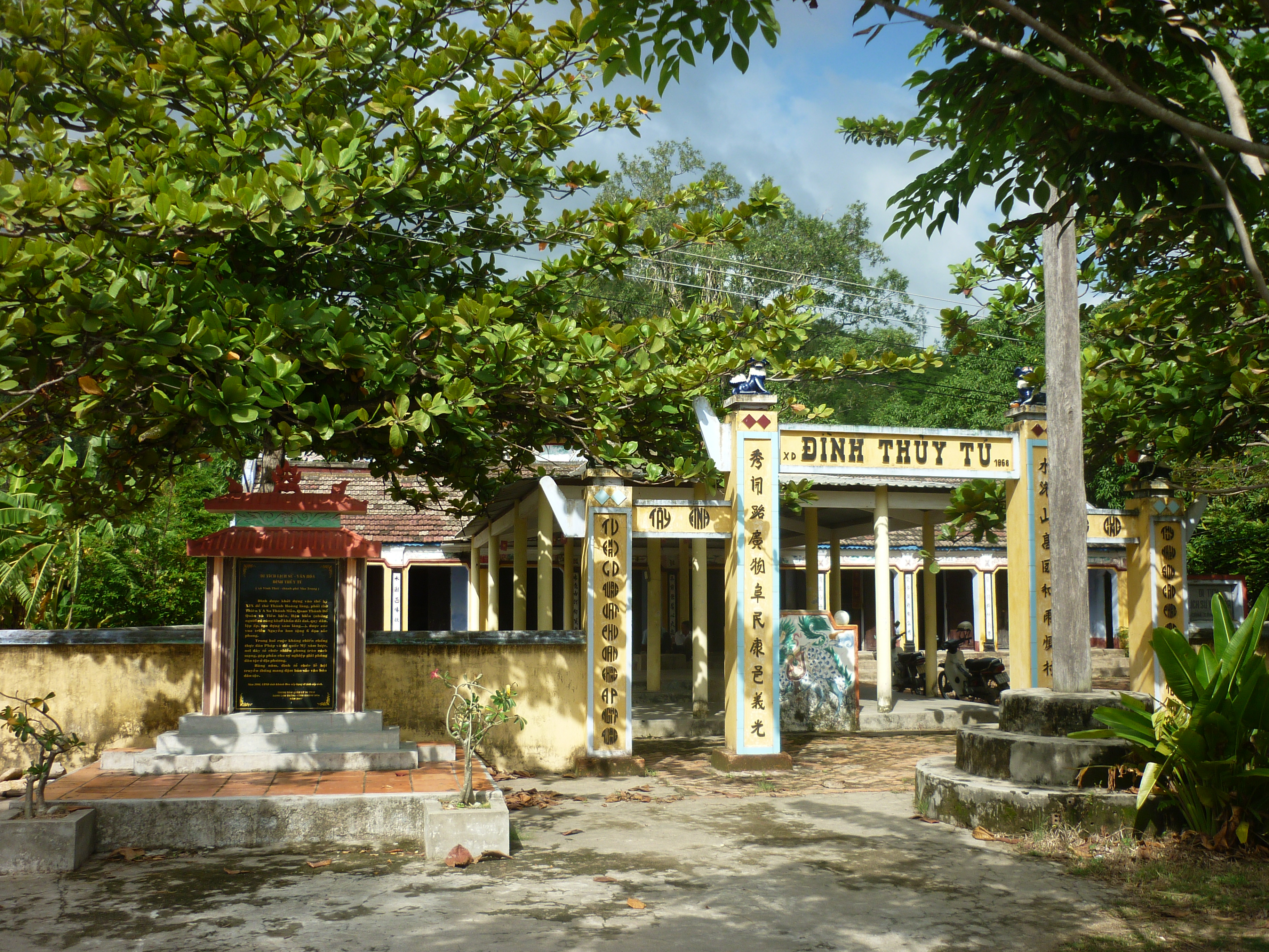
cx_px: 634
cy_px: 476
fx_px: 1210
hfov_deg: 55.4
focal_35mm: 33
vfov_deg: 42.9
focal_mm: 5.5
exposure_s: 1/160
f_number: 8
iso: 80
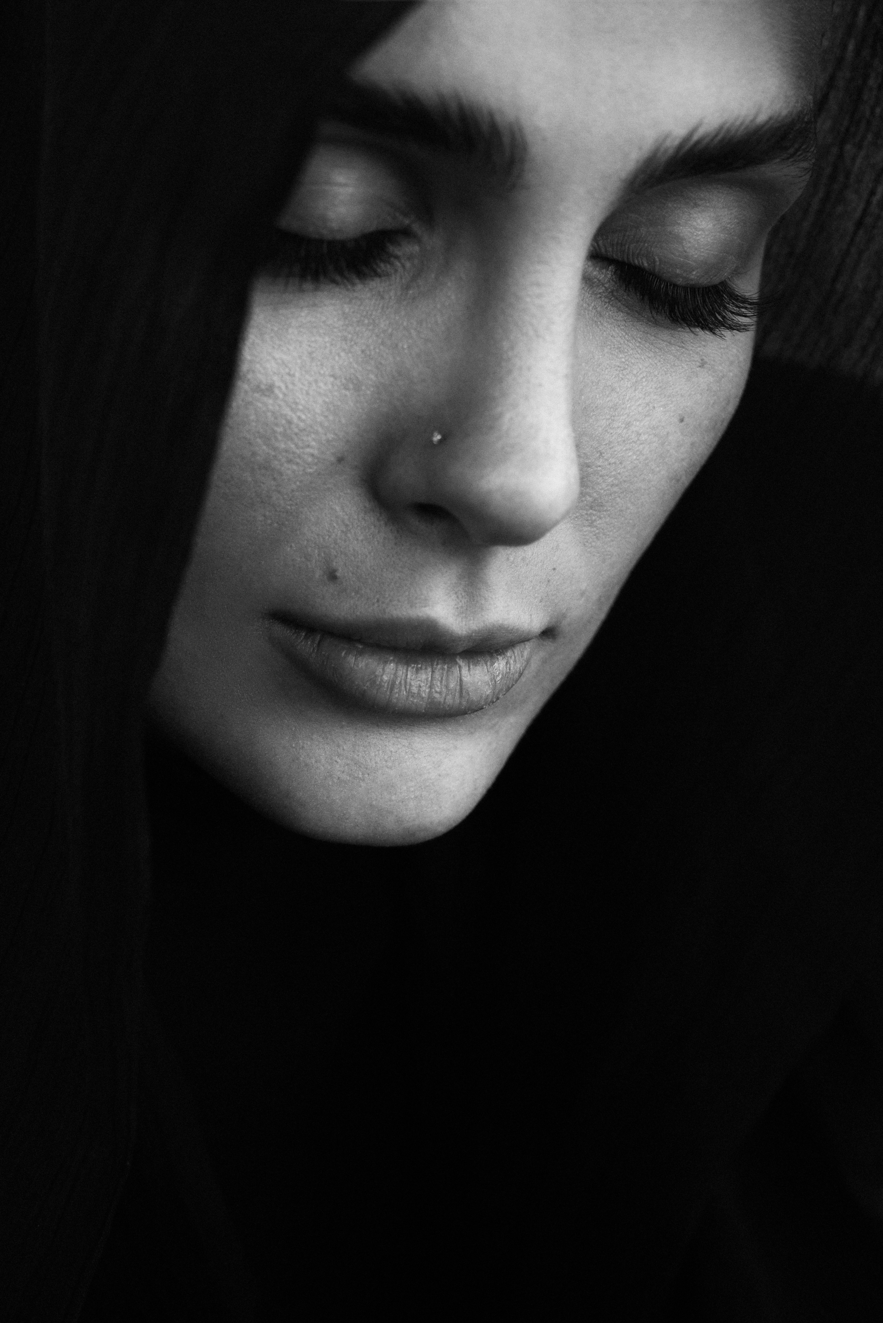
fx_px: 1839
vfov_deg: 39.6
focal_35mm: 50
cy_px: 662
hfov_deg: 27.0
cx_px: 442
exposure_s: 1/200
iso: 2000
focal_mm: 50
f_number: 5.6
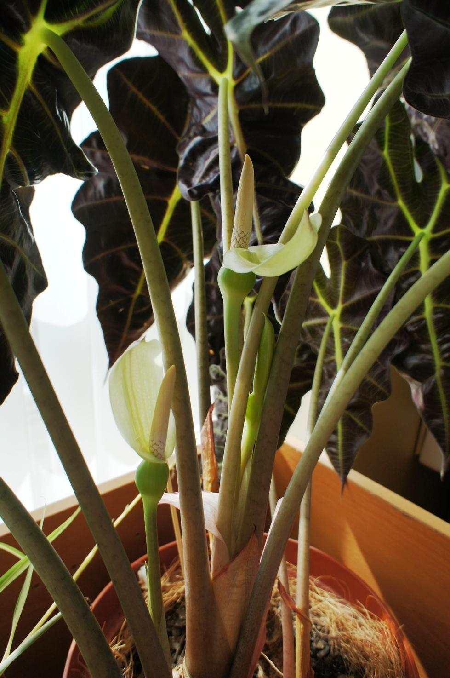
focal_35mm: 24
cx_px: 225
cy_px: 339
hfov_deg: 53.0
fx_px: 451
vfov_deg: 73.8
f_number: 5
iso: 200
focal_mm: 16
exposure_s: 1/250
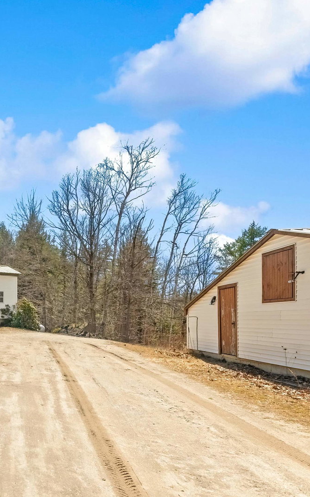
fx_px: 311
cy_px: 248
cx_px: -39
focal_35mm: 23
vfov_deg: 77.2
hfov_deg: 41.2
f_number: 9
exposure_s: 1/200
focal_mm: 10
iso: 100
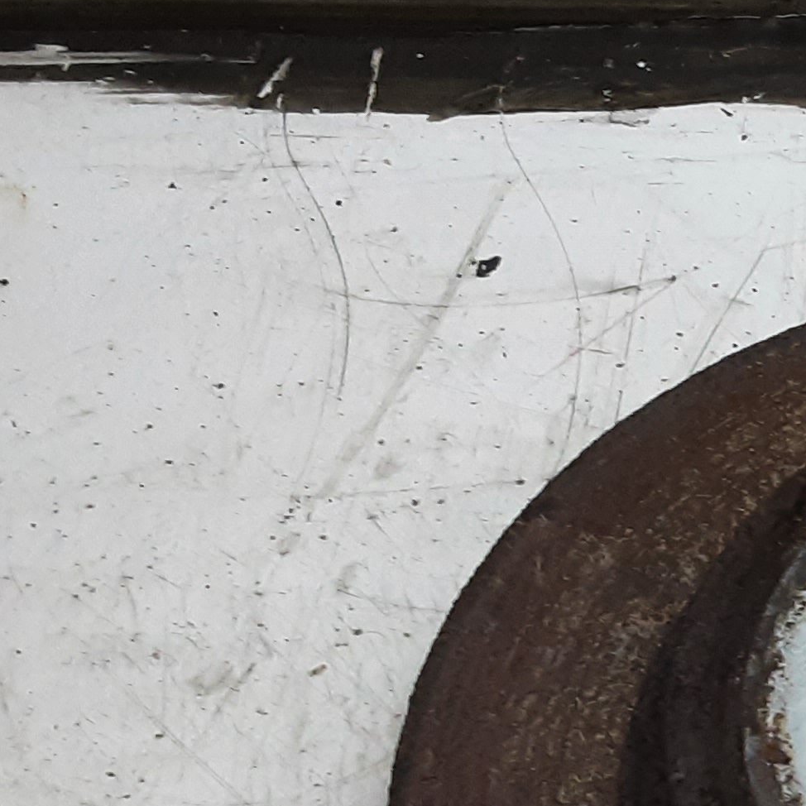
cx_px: 1098
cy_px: 640
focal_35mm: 80
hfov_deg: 19.6
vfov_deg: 21.4
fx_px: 2107
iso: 160
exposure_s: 1/50
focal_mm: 2.91
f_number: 1.9
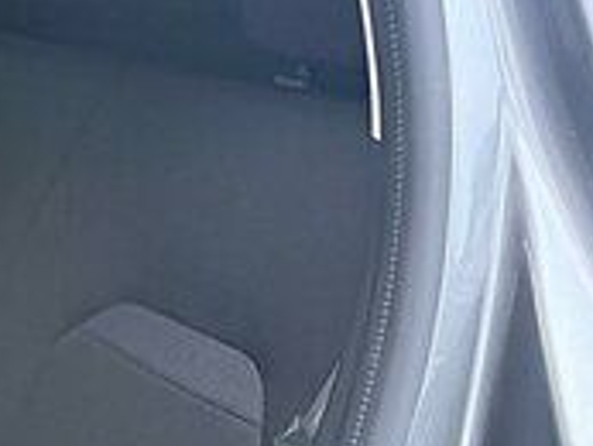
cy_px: 420
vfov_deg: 19.0
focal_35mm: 76
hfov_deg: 22.5
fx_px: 1303
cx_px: -213
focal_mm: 6.76
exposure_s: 1/55
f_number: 1.78
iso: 800
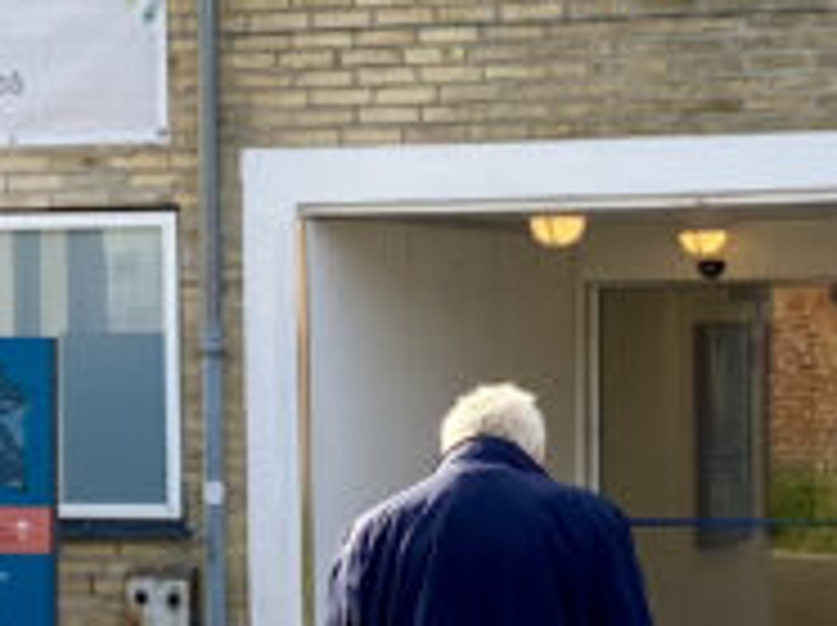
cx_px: 549
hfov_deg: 20.0
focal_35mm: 98
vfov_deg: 14.9
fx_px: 2367
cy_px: 547
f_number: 1.8
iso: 32
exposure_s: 1/630
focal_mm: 4.25
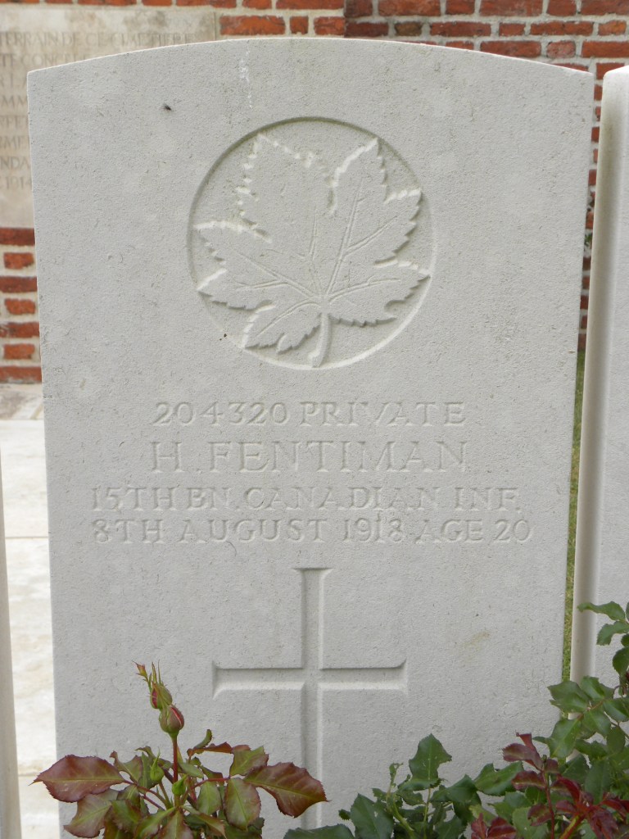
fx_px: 1405
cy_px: 420
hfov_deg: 25.2
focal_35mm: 58
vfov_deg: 33.2
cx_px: 314
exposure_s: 1/140
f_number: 4
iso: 64
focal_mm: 10.3
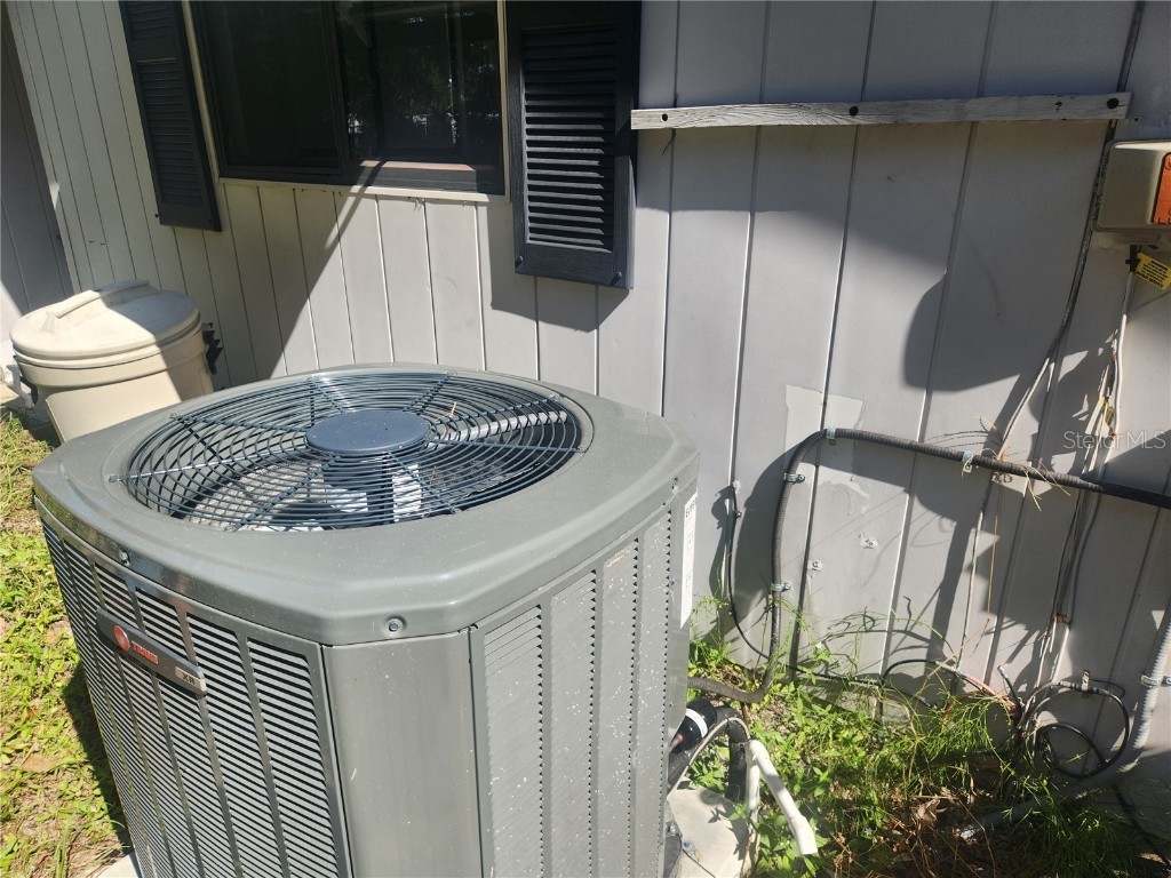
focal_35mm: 23
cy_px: 439
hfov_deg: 73.9
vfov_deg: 58.9
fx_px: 778
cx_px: 586
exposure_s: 1/955
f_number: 1.8
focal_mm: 5.4
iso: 20
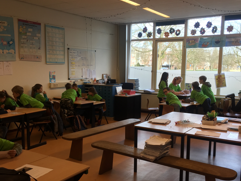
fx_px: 265
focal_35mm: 38
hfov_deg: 49.0
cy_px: 102
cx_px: 117
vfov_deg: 37.7
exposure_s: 1/100
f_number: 2.2
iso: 50
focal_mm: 4.15
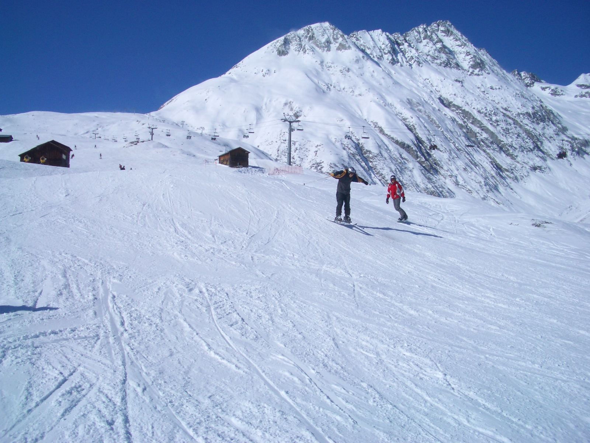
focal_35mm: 35
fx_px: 597
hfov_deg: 52.6
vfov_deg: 40.7
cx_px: 295
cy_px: 222
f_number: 4.3
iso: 50
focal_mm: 5.8
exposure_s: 1/2000
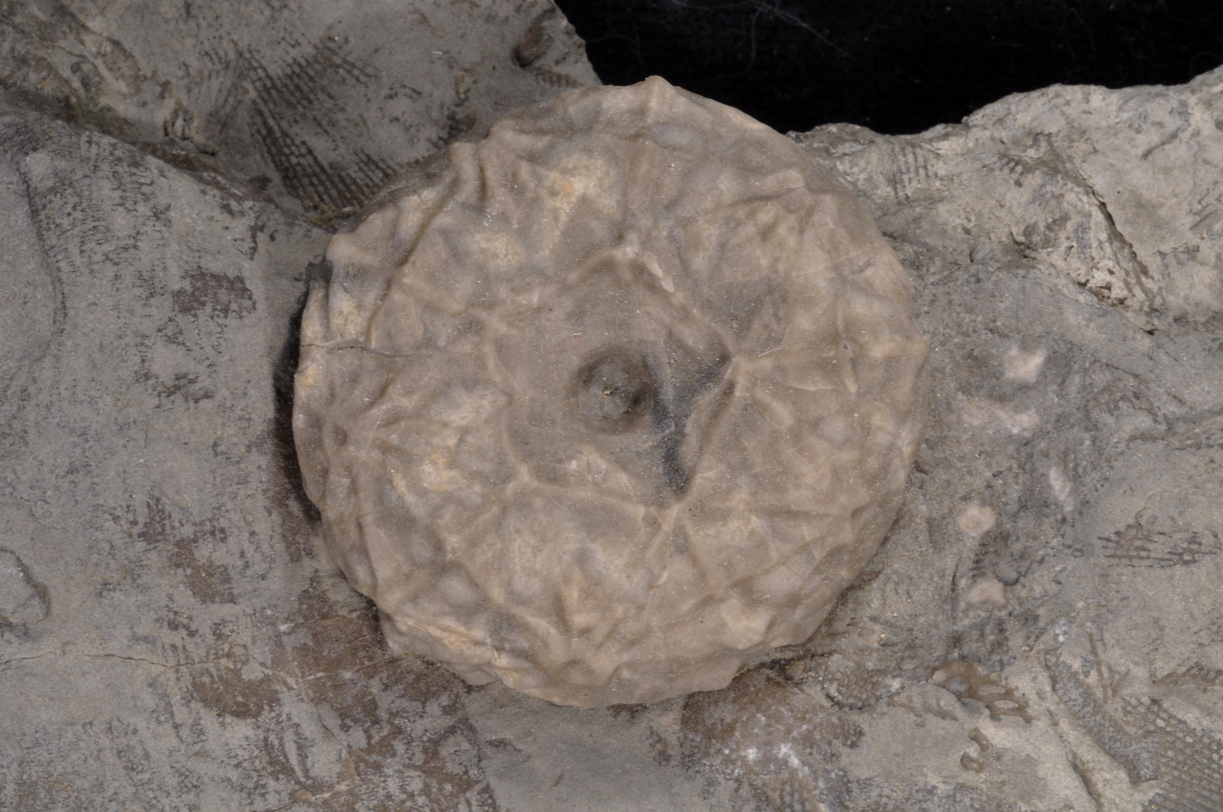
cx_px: 612
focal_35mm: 90
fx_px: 3054
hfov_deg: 22.6
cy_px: 406
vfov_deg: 15.2
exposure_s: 1/6
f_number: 40
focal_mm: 60
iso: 200
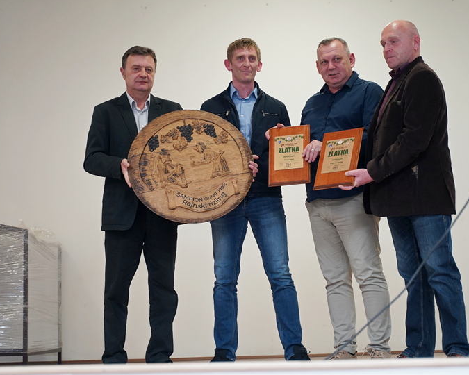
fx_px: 1013
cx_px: 241
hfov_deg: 26.1
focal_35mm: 73
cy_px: 186
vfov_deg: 21.0
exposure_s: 1/125
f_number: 2.8
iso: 2000
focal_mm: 64
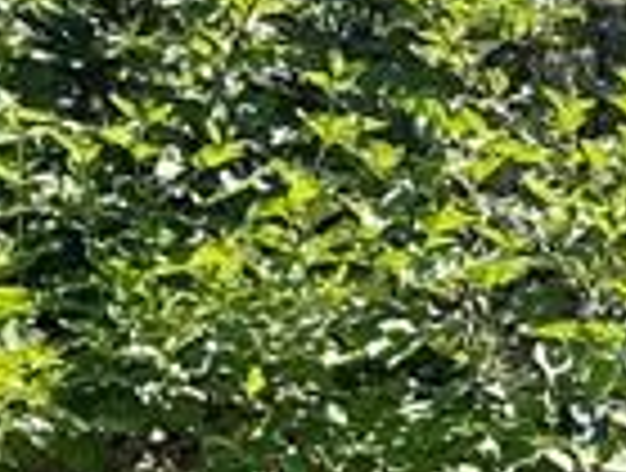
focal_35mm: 191
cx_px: 1184
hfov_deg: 9.7
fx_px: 3463
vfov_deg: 7.7
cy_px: 575
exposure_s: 1/1553
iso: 50
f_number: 1.6
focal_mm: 5.1
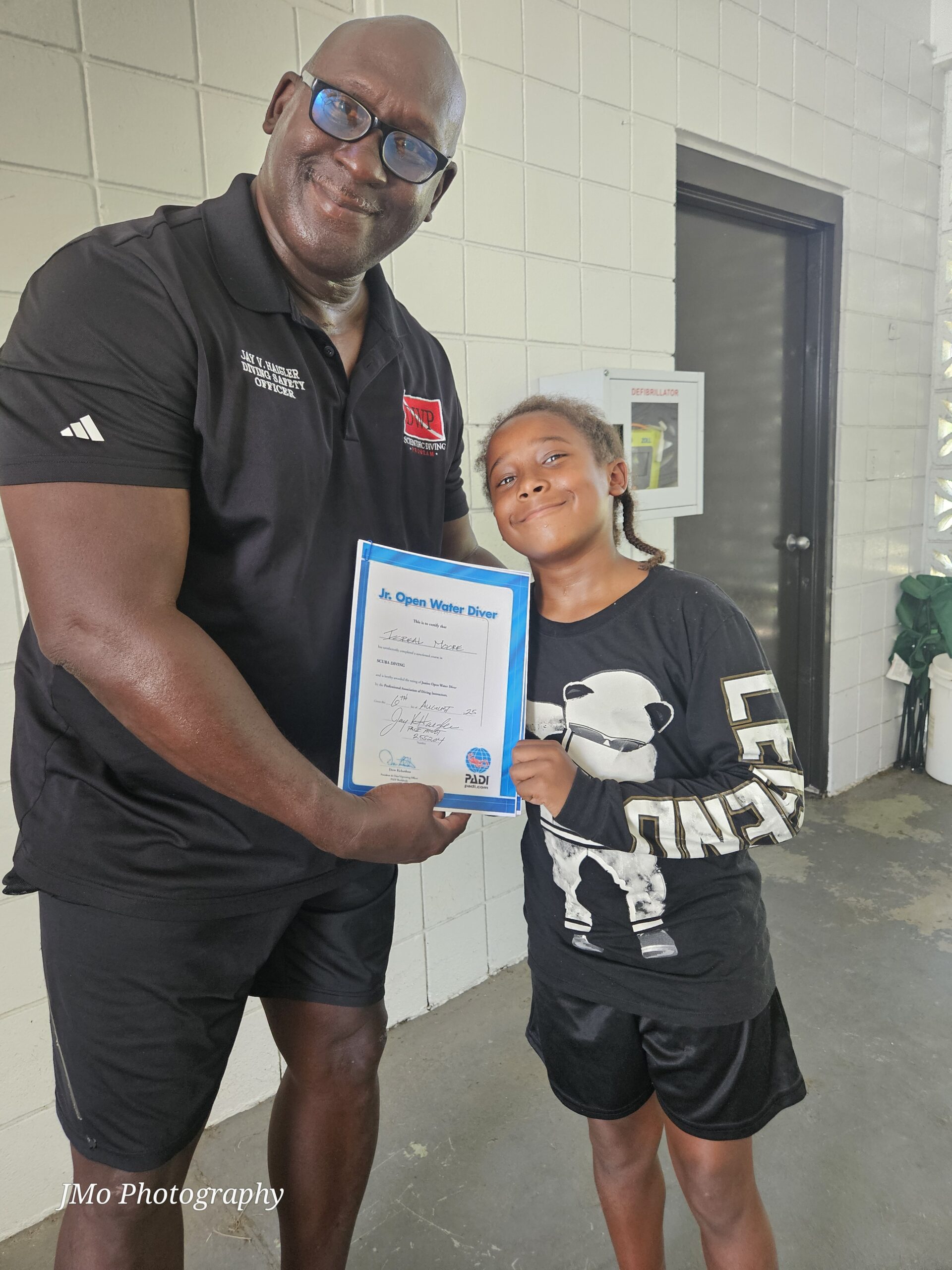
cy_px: 635
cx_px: 476
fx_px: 843
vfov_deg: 73.9
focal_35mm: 23
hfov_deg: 58.9
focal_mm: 5.4
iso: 400
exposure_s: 1/170
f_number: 1.8
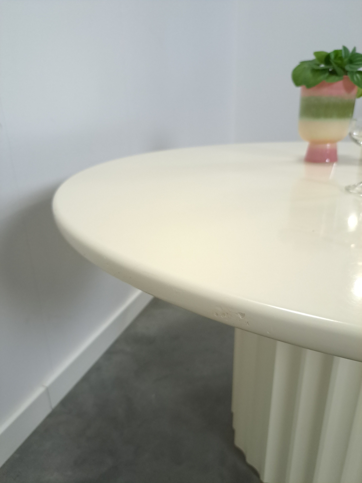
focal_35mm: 24
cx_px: 181
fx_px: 335
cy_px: 242
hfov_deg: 56.8
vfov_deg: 71.6
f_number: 1.8
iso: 400
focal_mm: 5.23
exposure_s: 1/100
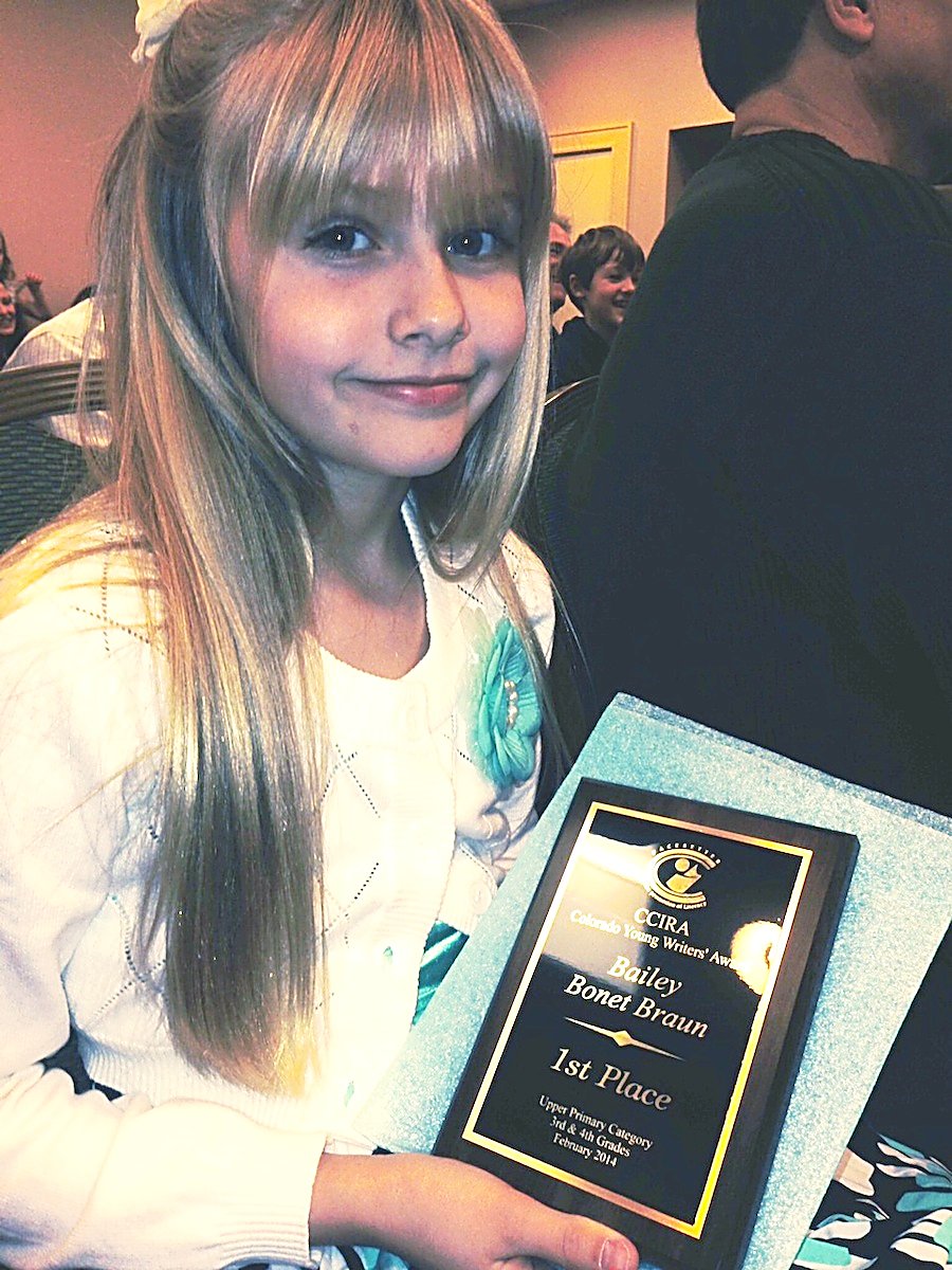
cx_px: 476
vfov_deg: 55.4
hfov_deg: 42.9
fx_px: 1210
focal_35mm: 33
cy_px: 635
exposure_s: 1/60
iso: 50
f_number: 2.4
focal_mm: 4.12
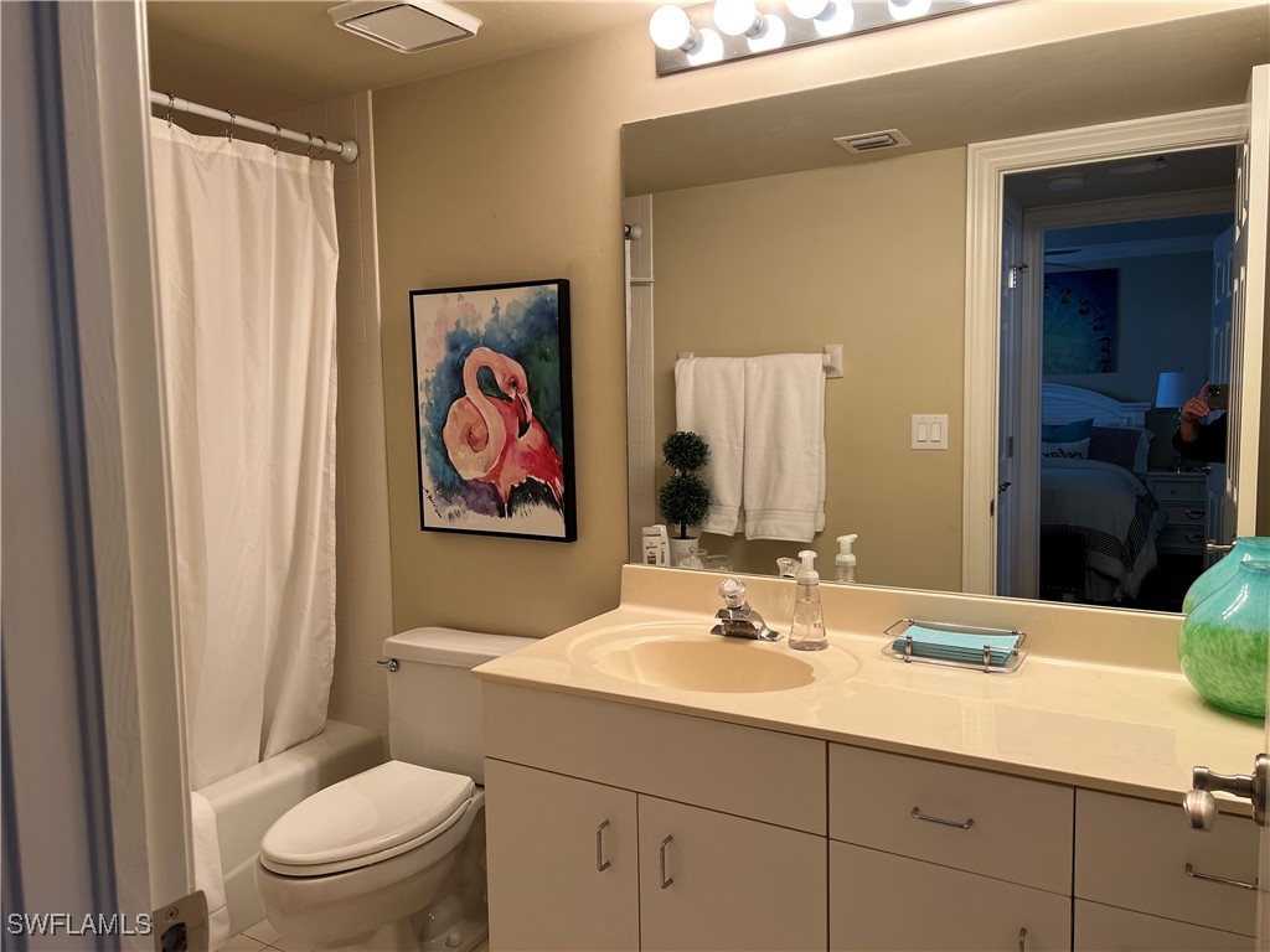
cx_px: 635
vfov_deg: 53.1
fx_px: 954
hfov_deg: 67.3
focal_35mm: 26
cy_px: 476
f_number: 1.5
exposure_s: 1/120
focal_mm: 5.7
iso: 125
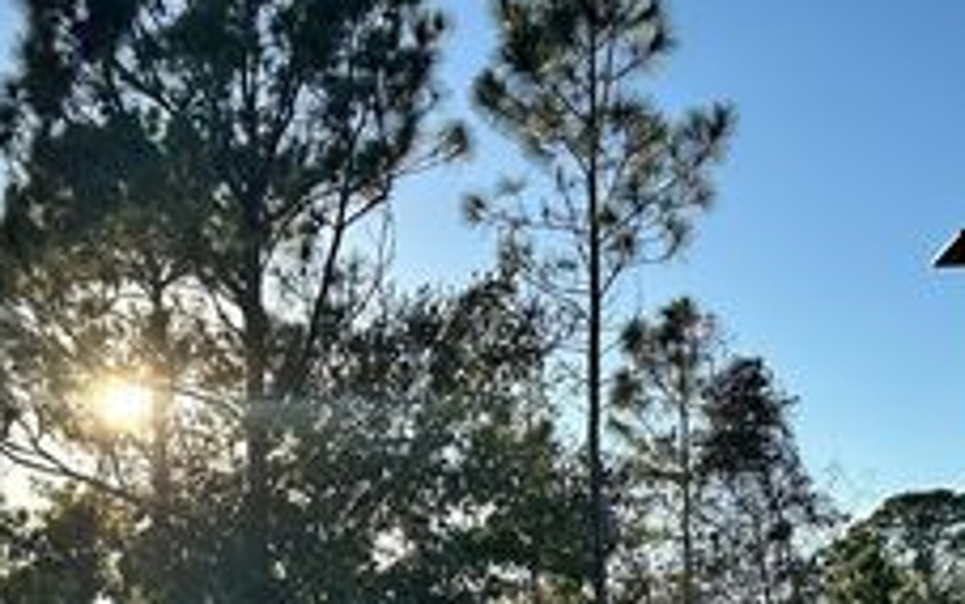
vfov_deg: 22.6
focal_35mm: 56
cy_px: 551
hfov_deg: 36.1
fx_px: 1473
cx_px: 374
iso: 80
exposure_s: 1/4348
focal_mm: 6.86
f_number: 1.78
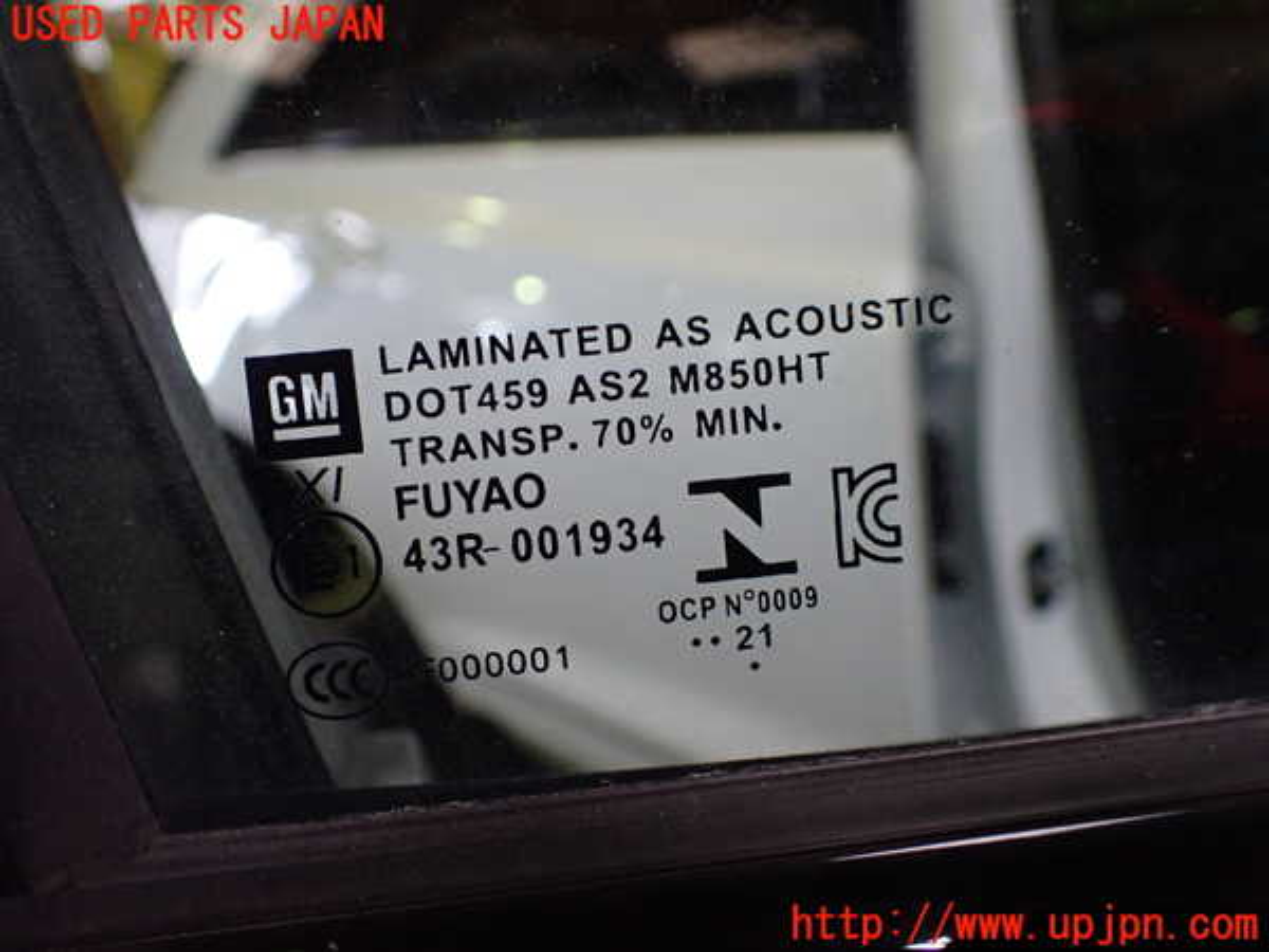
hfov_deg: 60.0
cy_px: 476
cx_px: 634
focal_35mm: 30
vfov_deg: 46.8
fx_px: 1100
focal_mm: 5.4
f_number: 2.3
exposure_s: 1/125
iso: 640
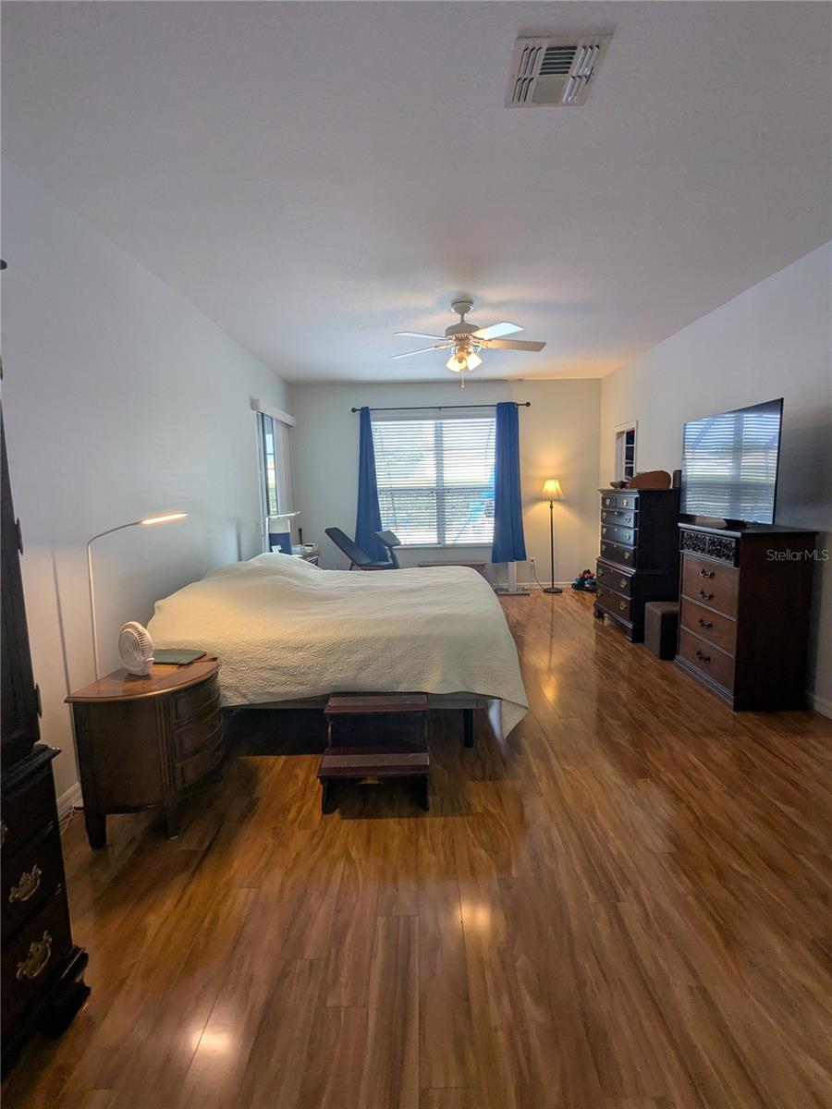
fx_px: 513
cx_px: 416
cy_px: 554
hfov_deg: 78.1
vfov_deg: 94.5
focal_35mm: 16
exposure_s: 1/120
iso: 98
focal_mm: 2.35
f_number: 2.2
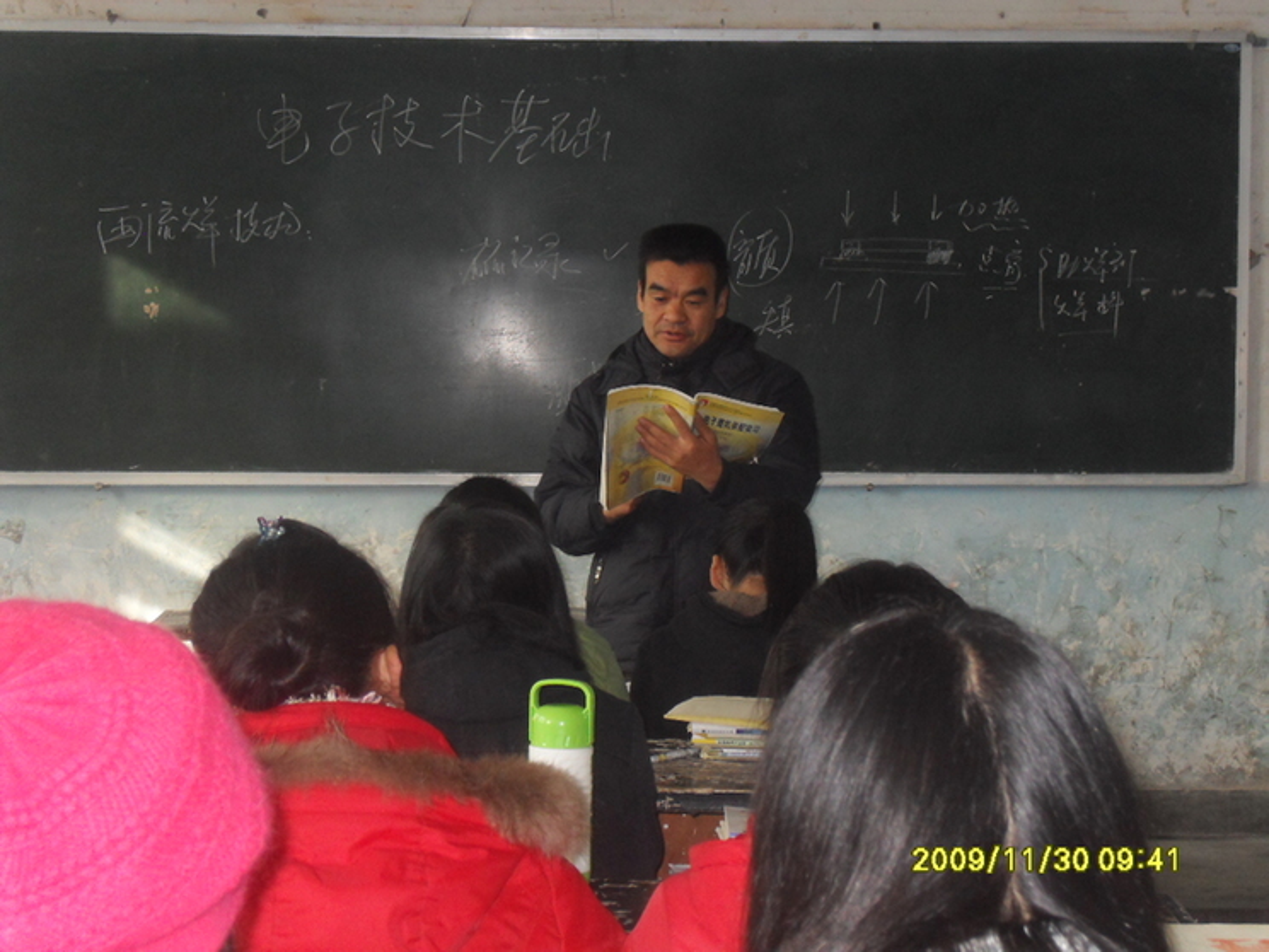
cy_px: 476
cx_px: 634
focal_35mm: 75
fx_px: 2749
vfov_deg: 19.6
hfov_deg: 26.0
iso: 400
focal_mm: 16.1
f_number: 4.9
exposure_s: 1/90
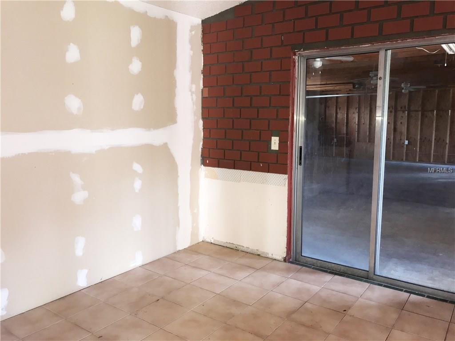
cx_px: 228
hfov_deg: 63.4
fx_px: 368
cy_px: 170
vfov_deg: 49.7
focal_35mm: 28
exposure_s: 1/30
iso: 64
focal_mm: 3.99
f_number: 1.8
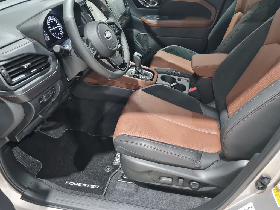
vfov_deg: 53.1
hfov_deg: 67.3
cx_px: 140
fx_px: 210
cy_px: 105
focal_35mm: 26
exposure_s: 1/33
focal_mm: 5.4
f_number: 1.8
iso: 500
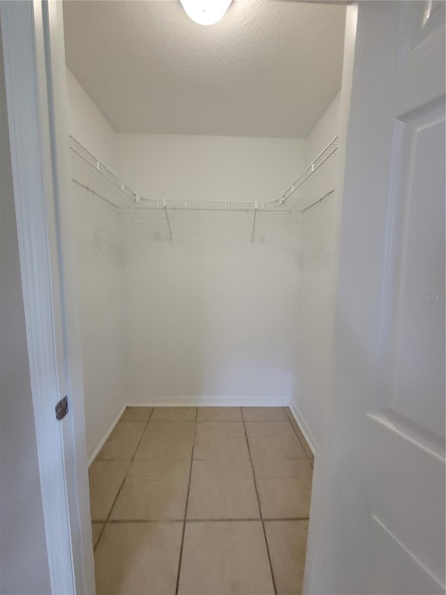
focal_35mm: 13
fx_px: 223
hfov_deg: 89.9
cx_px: 223
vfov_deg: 106.2
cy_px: 298
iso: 320
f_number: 2.2
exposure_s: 1/60
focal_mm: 2.2
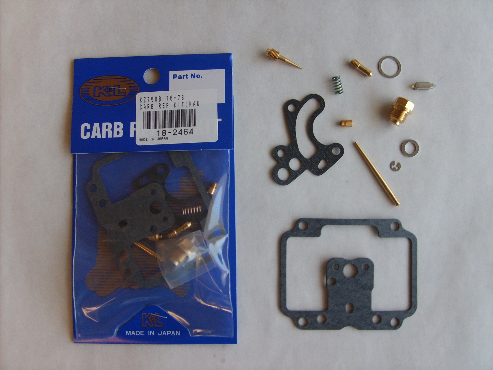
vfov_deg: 40.7
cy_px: 185
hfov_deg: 52.6
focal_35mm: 35
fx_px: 498
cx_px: 246
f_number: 2.8
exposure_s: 1/30
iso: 66
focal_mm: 5.8
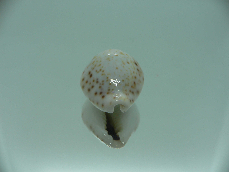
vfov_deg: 40.7
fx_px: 232
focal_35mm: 35
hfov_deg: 52.6
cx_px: 114
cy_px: 86
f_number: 2.8
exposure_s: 1/80
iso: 80
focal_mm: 4.6
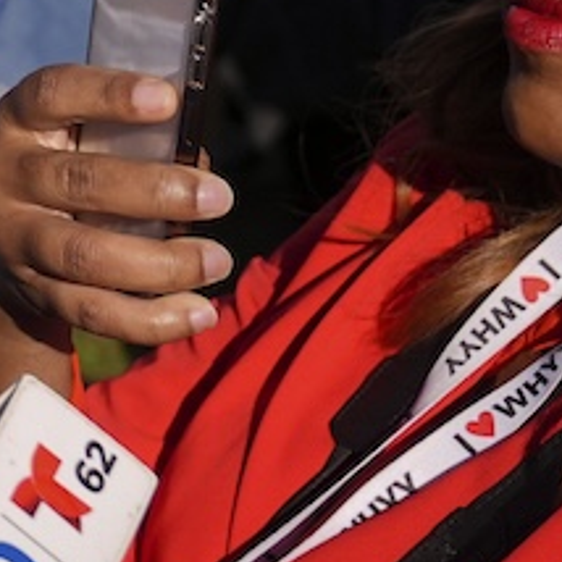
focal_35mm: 143
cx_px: -1229
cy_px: -533
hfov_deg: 9.2
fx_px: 2627
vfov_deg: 11.2
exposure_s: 1/6400
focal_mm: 24
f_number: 2.8
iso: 160
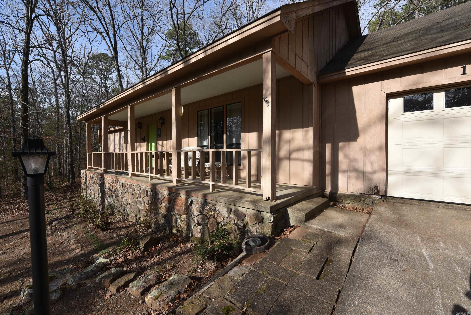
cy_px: 158
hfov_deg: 100.4
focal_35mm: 15
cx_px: 236
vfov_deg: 77.4
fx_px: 196
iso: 100
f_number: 9
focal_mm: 15
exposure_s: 1/200
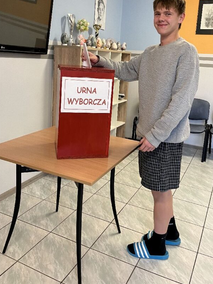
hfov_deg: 42.9
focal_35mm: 33
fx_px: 271
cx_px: 108
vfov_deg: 54.7
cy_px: 105
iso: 160
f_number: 1.6
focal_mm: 5.1
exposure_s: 1/50
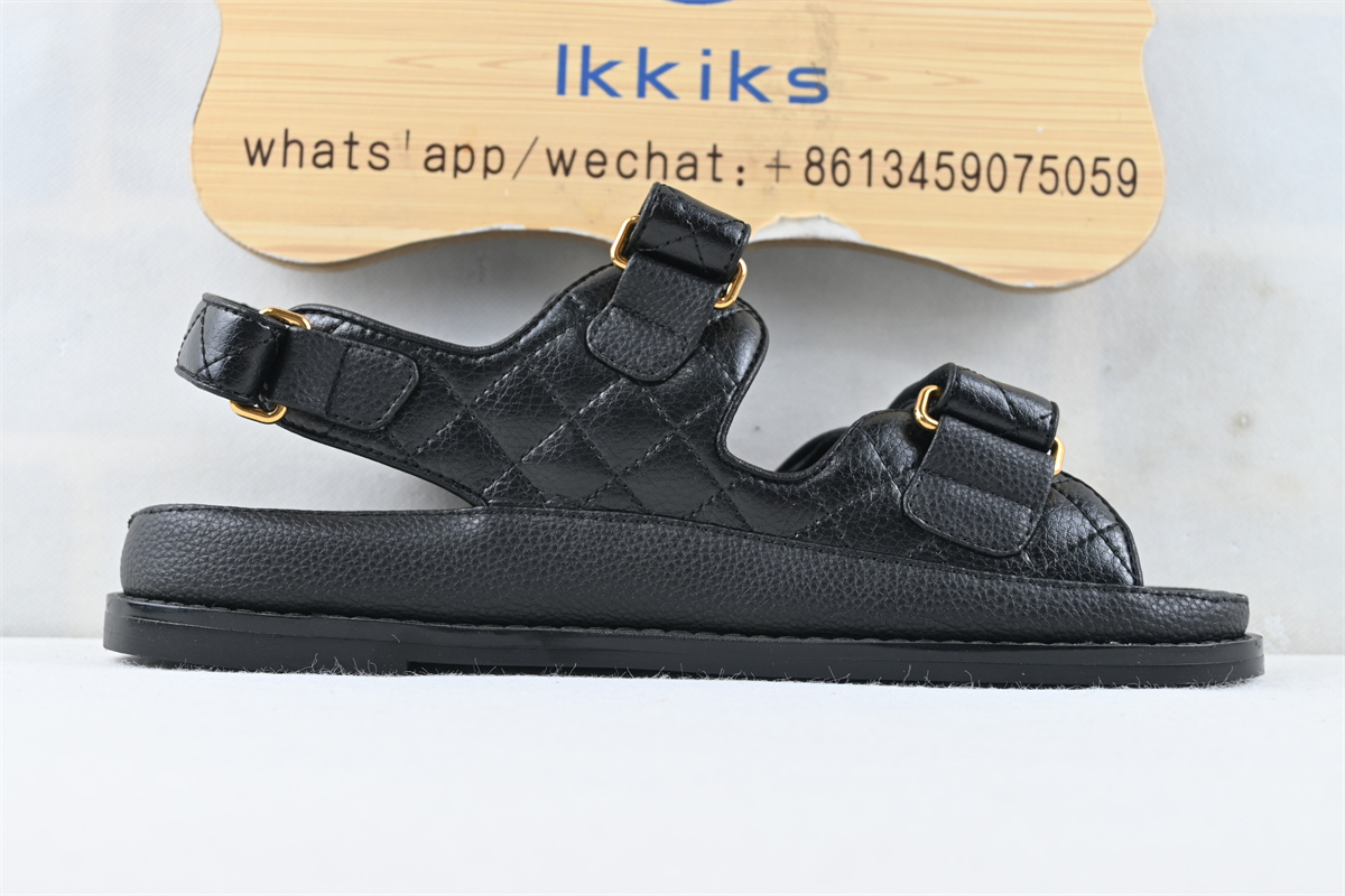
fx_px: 2017
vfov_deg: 25.1
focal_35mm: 54
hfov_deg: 36.9
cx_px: 672
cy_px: 448
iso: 100
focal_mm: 36
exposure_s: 1/25
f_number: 5.3
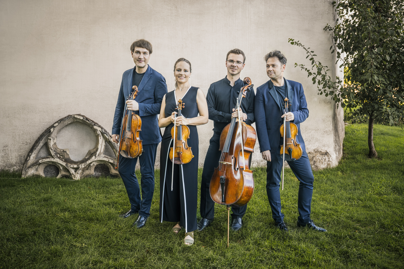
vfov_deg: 31.9
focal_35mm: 42
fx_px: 471
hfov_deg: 46.4
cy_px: 134
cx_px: 202
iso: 500
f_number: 4.5
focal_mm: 42
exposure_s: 1/200
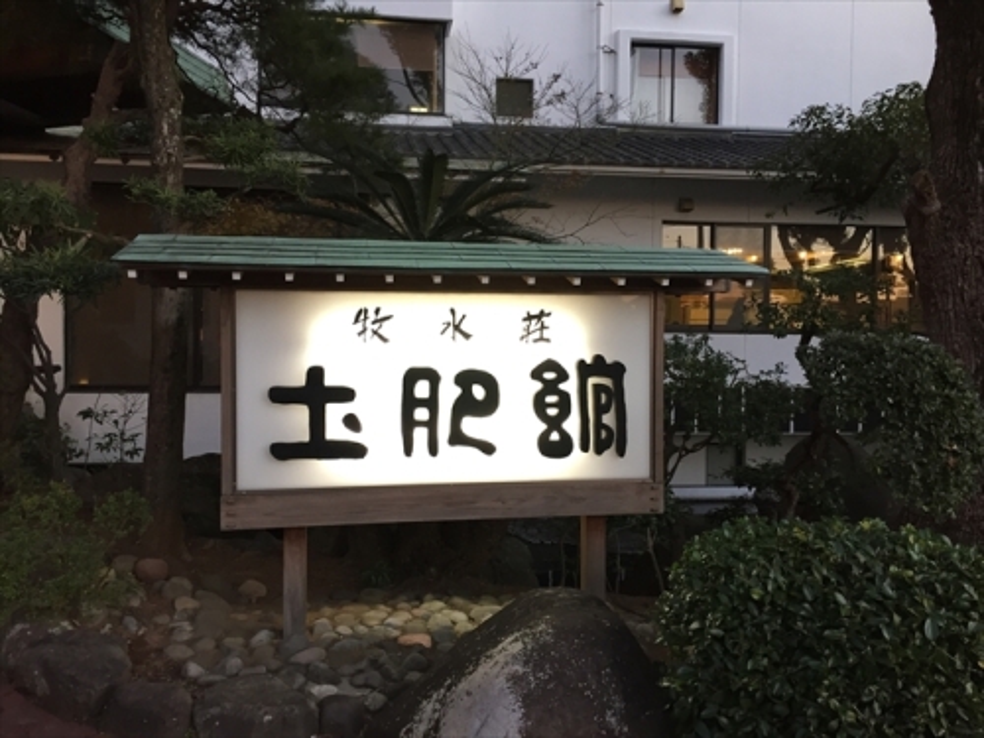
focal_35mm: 29
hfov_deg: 61.7
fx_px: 824
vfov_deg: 48.2
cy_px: 369
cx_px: 492
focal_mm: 4.15
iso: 80
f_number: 2.2
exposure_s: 1/30
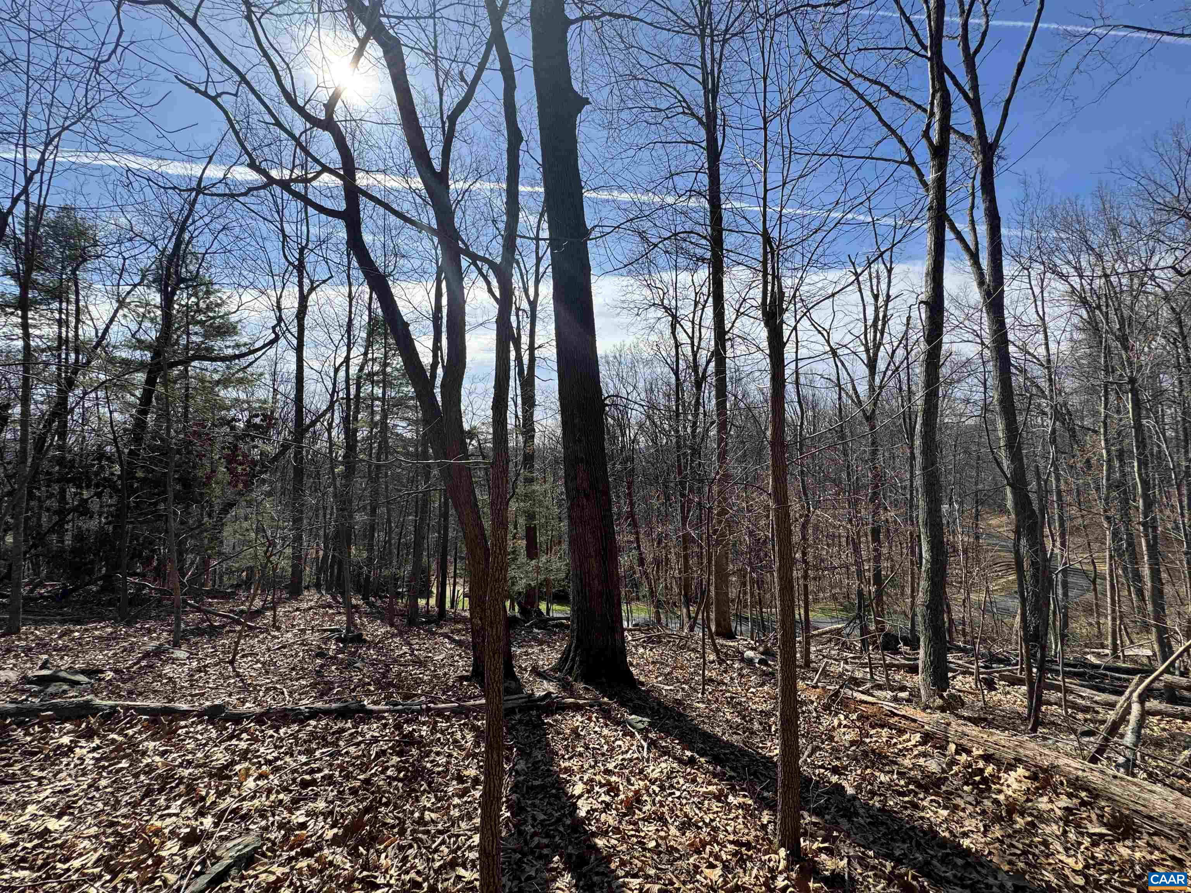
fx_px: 482
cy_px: 446
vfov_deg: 85.7
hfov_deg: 102.1
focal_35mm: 14
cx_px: 596
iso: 50
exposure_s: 1/1256
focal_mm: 2.22
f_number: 2.2
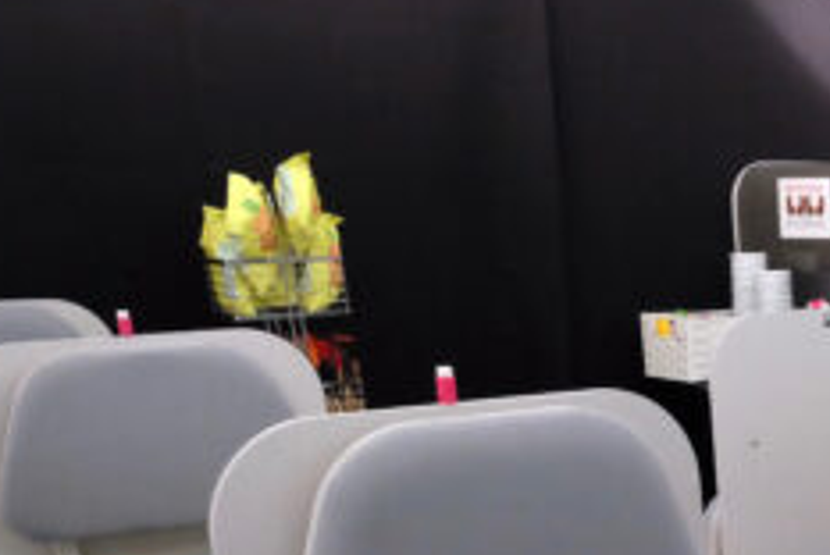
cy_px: 781
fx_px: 1454
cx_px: 1051
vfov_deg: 19.4
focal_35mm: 63
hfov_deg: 27.2
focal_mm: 14
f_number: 5.6
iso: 3200
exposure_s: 1/34
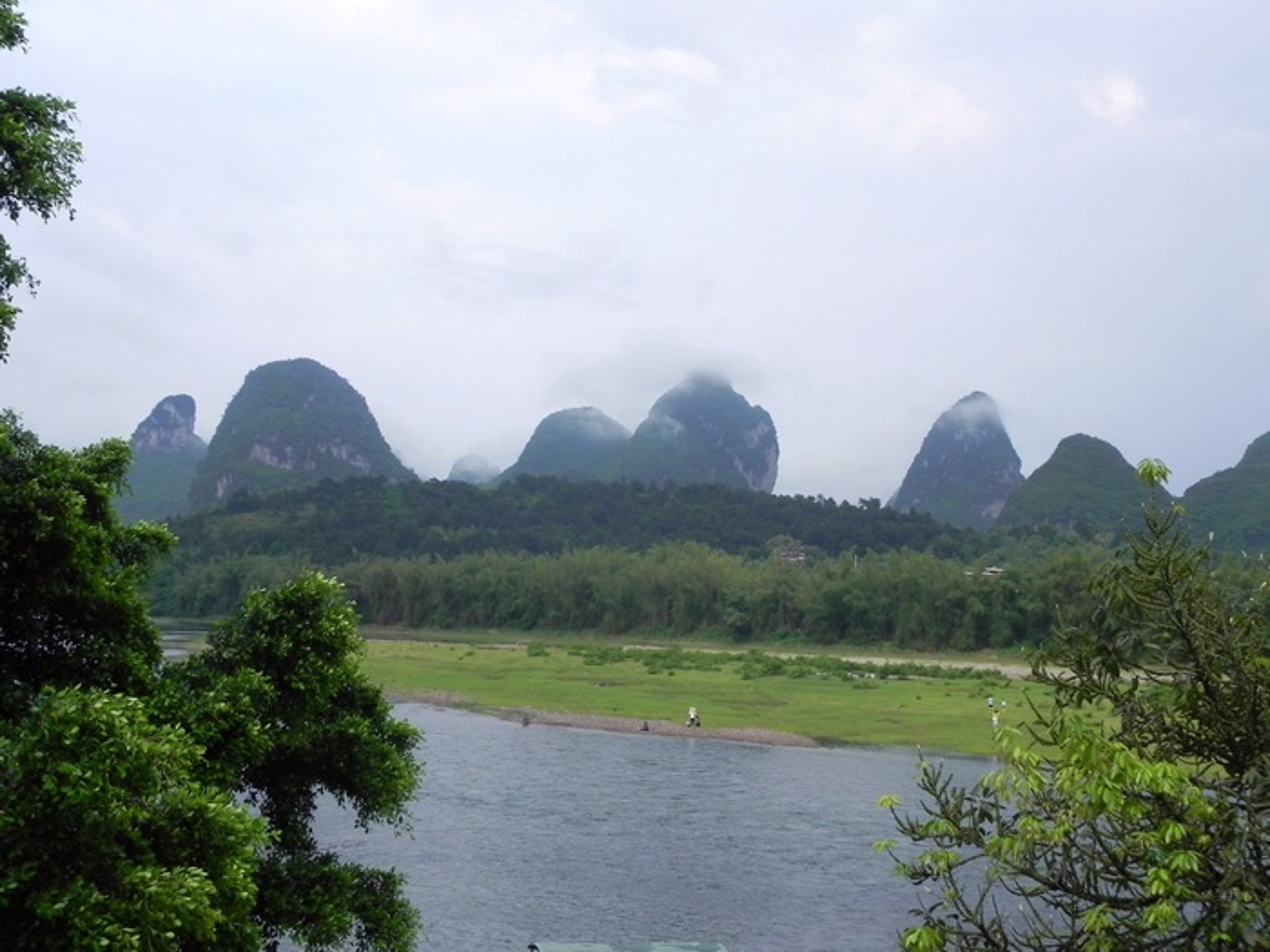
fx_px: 1688
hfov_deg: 41.2
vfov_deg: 31.5
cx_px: 635
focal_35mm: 46
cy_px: 476
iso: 160
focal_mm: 8.2
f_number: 6.3
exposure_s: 1/384
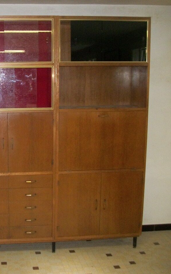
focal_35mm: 46
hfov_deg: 26.6
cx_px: 3
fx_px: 343
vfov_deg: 43.5
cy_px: 137
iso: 250
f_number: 2.9
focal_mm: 5.7
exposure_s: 1/30
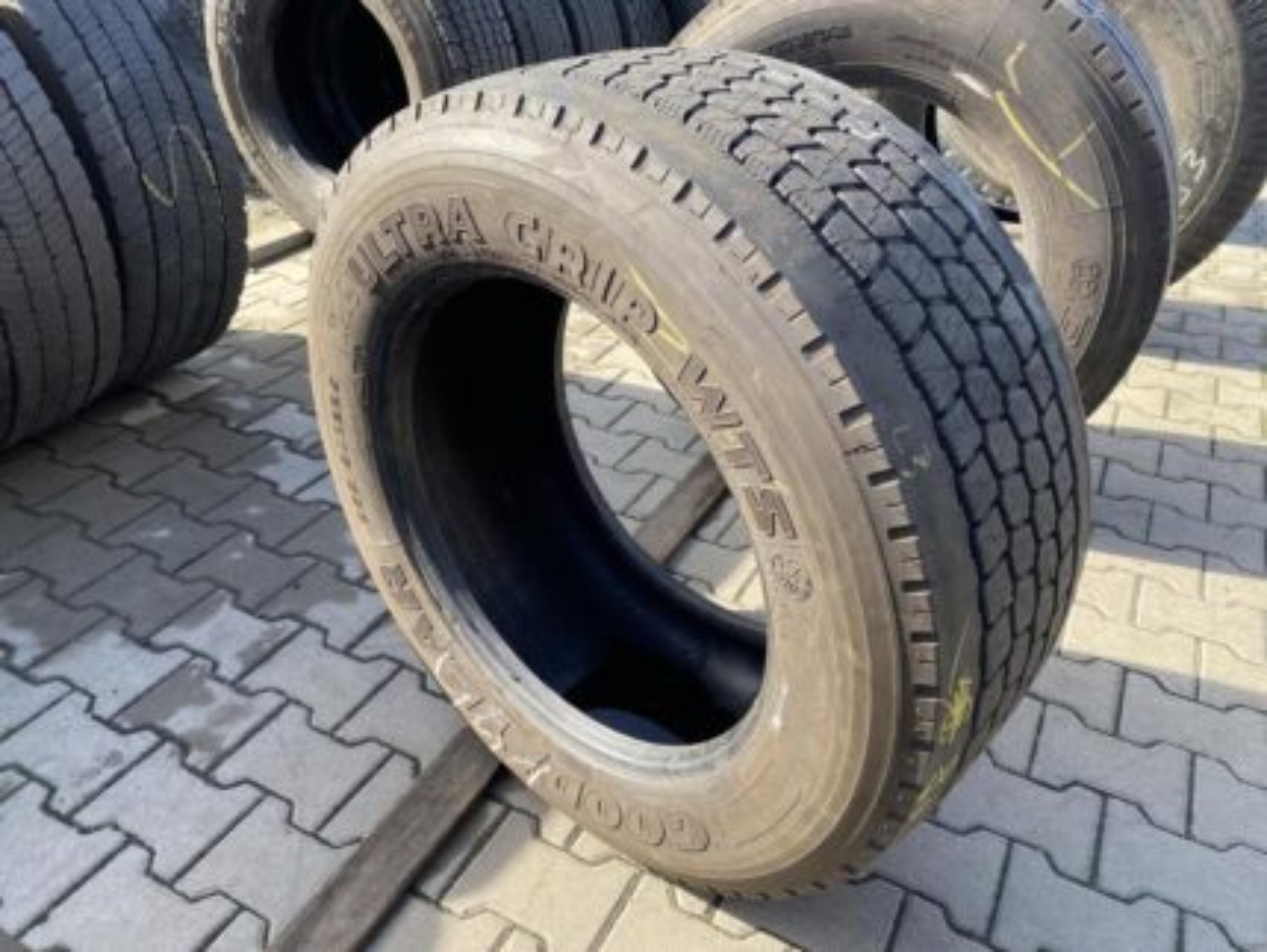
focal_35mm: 26
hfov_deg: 67.3
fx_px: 952
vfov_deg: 53.1
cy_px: 476
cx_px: 634
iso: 32
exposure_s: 1/322
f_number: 1.8
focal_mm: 4.25
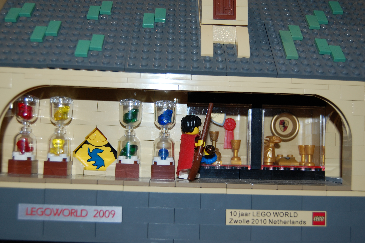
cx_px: 182
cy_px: 123
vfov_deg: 29.2
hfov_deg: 42.7
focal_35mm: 46
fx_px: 466
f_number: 4.2
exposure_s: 1/60
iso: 320
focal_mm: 30
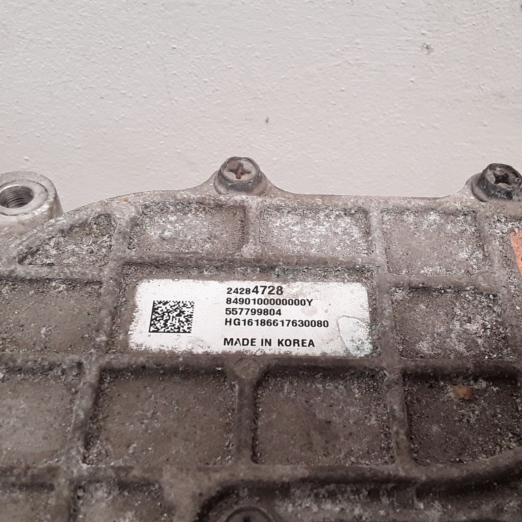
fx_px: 699
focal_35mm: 41
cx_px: 310
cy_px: 293
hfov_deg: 40.8
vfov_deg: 40.9
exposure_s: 1/114
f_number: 1.9
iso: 100
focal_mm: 2.91
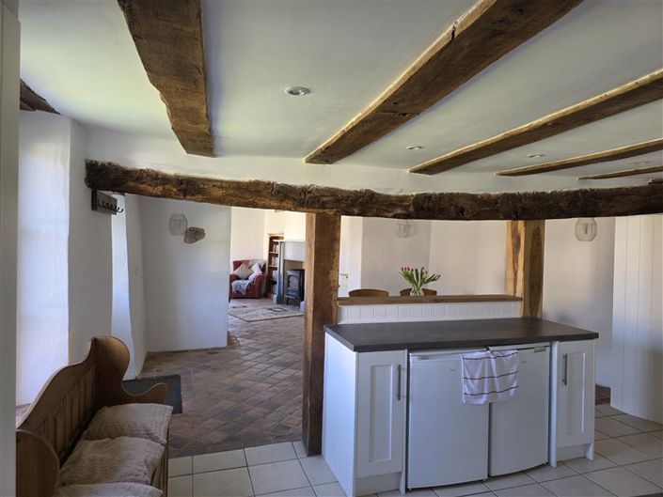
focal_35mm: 23
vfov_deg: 58.9
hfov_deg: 73.9
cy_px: 248
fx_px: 441
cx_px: 332
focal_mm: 6.3
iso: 250
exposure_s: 1/120
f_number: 1.7
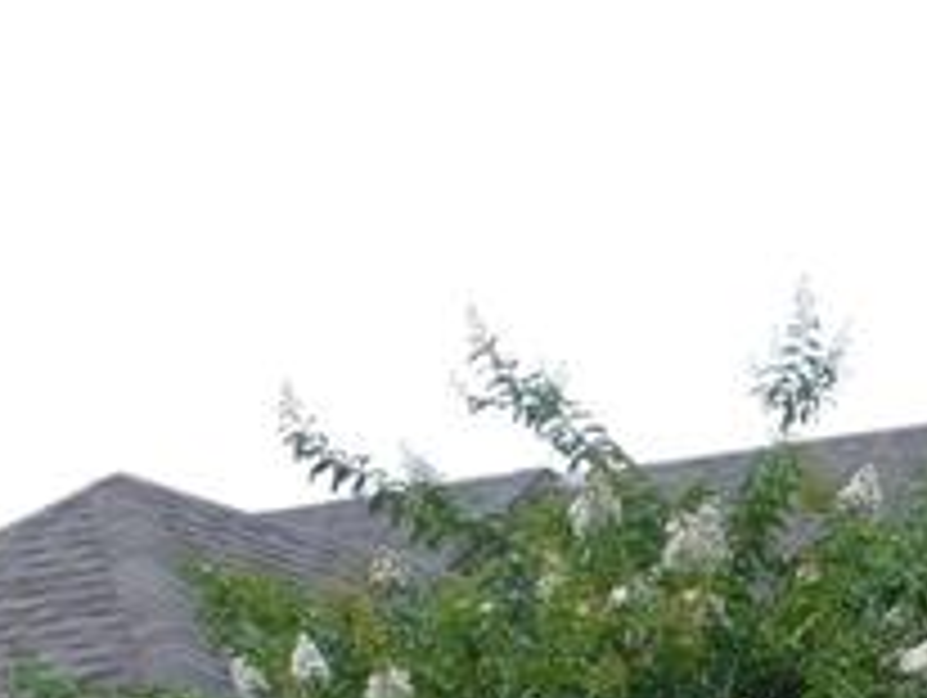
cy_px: 1297
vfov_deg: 9.5
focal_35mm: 149
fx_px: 3995
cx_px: 1161
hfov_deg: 12.9
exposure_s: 1/1250
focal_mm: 5.3
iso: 125
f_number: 3.2
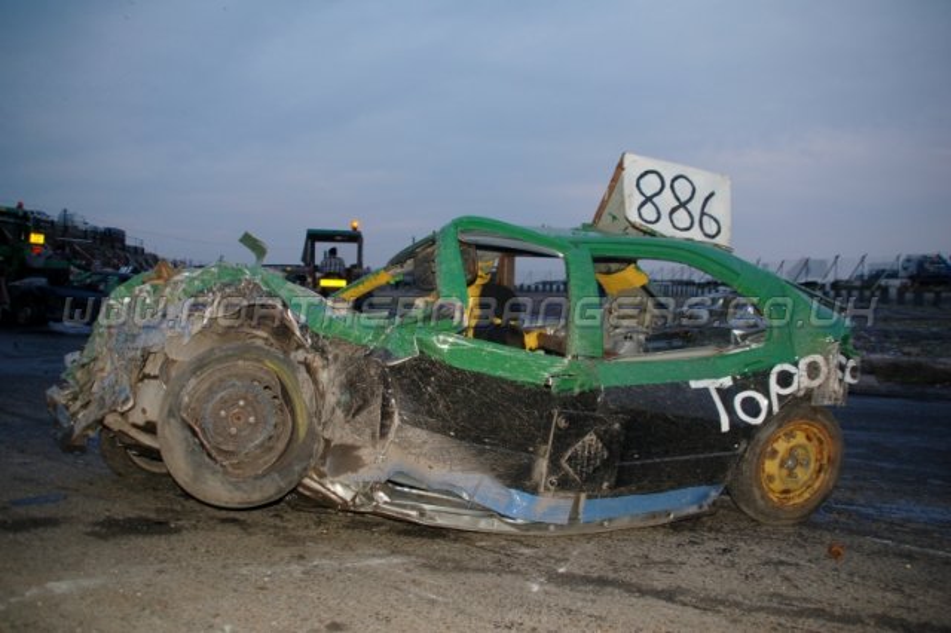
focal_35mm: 27
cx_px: 476
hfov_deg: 67.4
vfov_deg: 47.9
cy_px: 316
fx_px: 713
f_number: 3.5
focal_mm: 18
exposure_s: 1/60
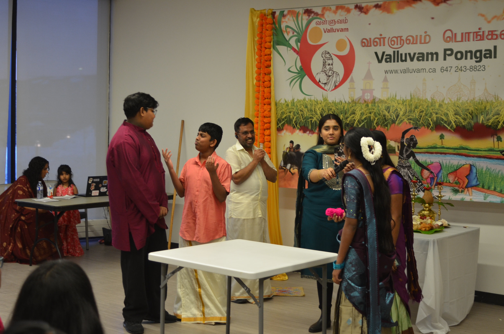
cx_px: 252
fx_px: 733
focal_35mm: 52
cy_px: 167
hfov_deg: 37.9
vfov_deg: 25.6
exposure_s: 1/60
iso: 640
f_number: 4
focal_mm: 35
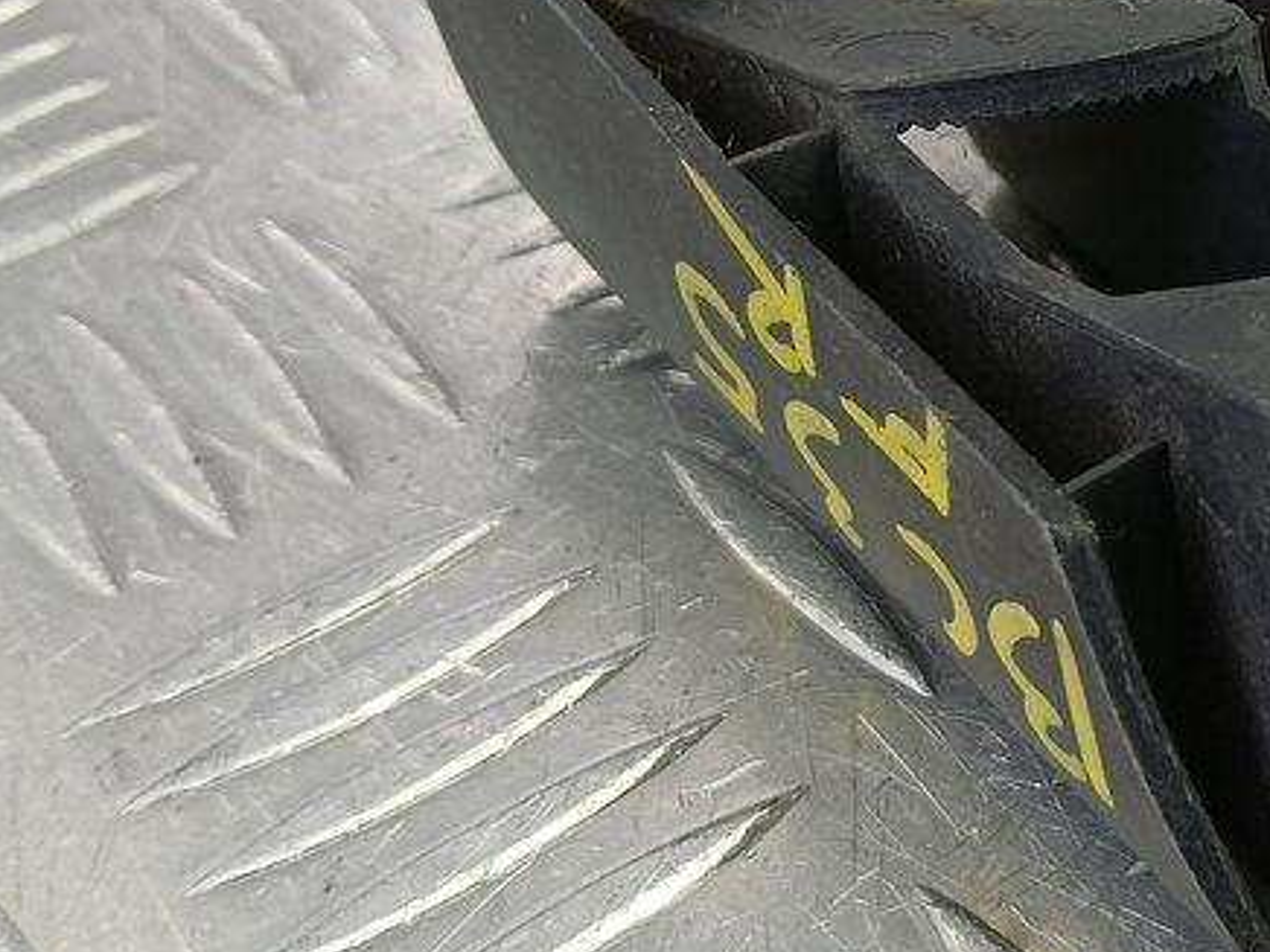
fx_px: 1981
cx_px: 1279
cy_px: 192
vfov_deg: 26.5
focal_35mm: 54
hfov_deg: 32.6
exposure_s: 1/50
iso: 178
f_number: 1.6
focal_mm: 4.11
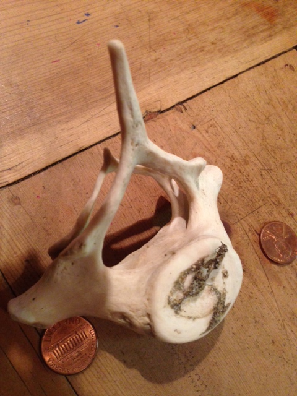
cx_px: 148
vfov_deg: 55.4
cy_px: 198
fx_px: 378
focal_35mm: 33
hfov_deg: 42.9
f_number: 2.4
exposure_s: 1/20
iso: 250
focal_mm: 4.12
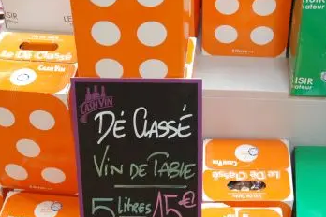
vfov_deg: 17.1
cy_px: 89
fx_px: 724
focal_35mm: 80
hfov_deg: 25.4
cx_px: 138
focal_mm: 29
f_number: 4.5
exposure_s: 1/80
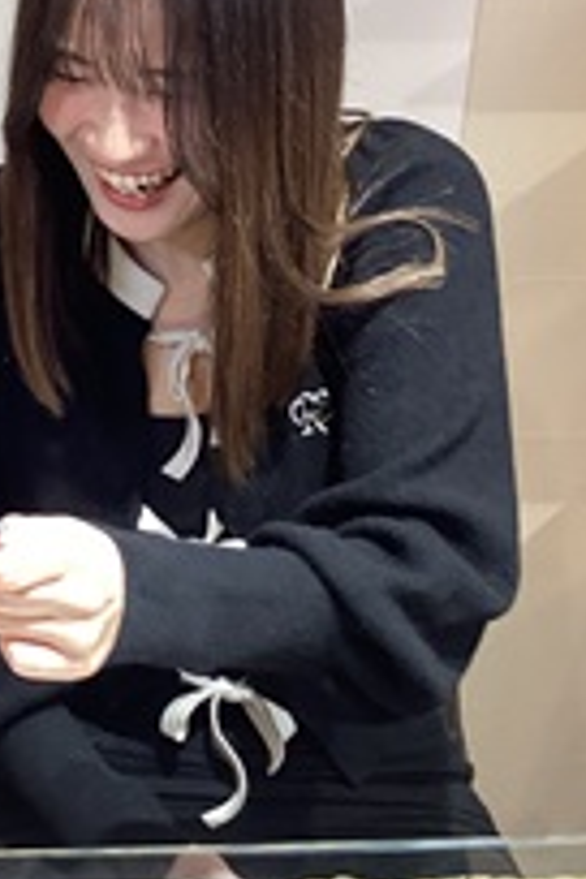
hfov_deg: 18.1
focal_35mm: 71
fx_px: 1733
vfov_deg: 28.2
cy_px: 256
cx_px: -134
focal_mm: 3.3
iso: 100
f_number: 2.4
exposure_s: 1/60
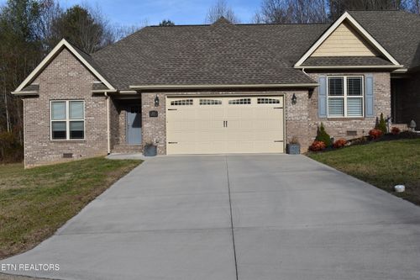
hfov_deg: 53.1
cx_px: 210
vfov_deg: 36.8
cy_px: 140
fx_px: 420
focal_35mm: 36
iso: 100
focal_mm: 24
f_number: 9
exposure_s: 1/320
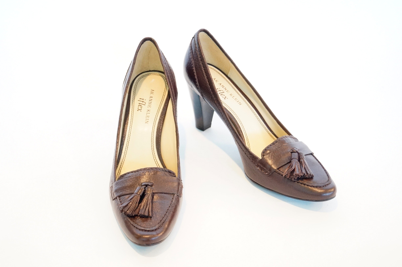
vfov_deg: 25.7
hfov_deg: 37.9
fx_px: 585
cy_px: 134
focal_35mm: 52
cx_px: 201
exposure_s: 1/60
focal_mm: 35
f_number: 5
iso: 3200
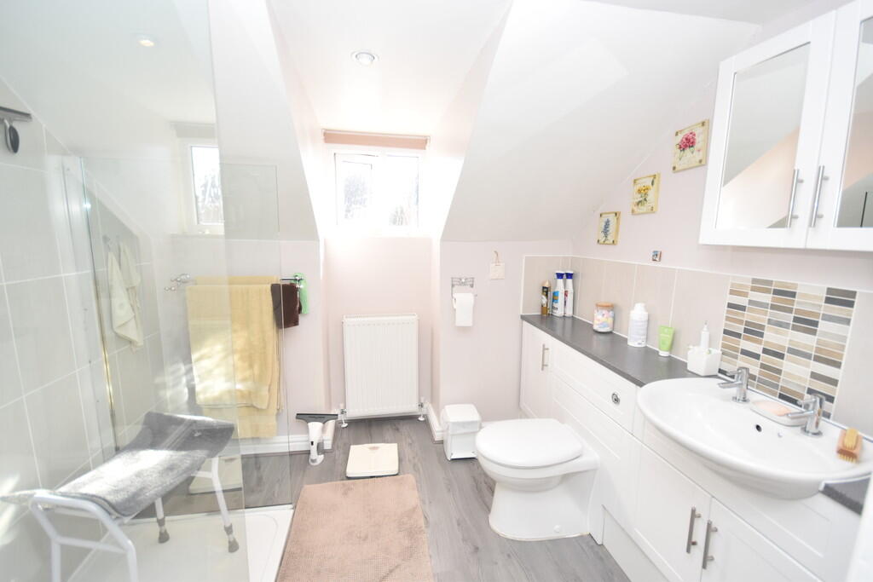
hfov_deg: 100.4
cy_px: 291
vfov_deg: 77.3
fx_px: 364
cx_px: 436
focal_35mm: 15
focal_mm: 10
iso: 800
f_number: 5
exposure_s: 1/200
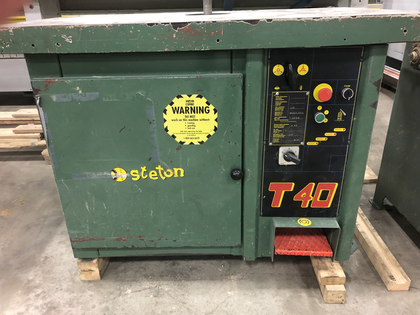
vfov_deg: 49.7
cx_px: 210
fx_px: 340
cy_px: 158
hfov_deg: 63.4
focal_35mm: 28
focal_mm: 4
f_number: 1.8
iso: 100
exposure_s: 1/11
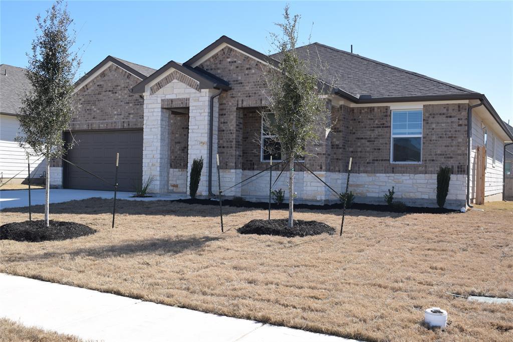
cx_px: 256
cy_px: 171
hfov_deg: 51.3
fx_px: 534
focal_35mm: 38
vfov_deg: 35.5
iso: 200
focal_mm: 25
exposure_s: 1/320
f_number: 9
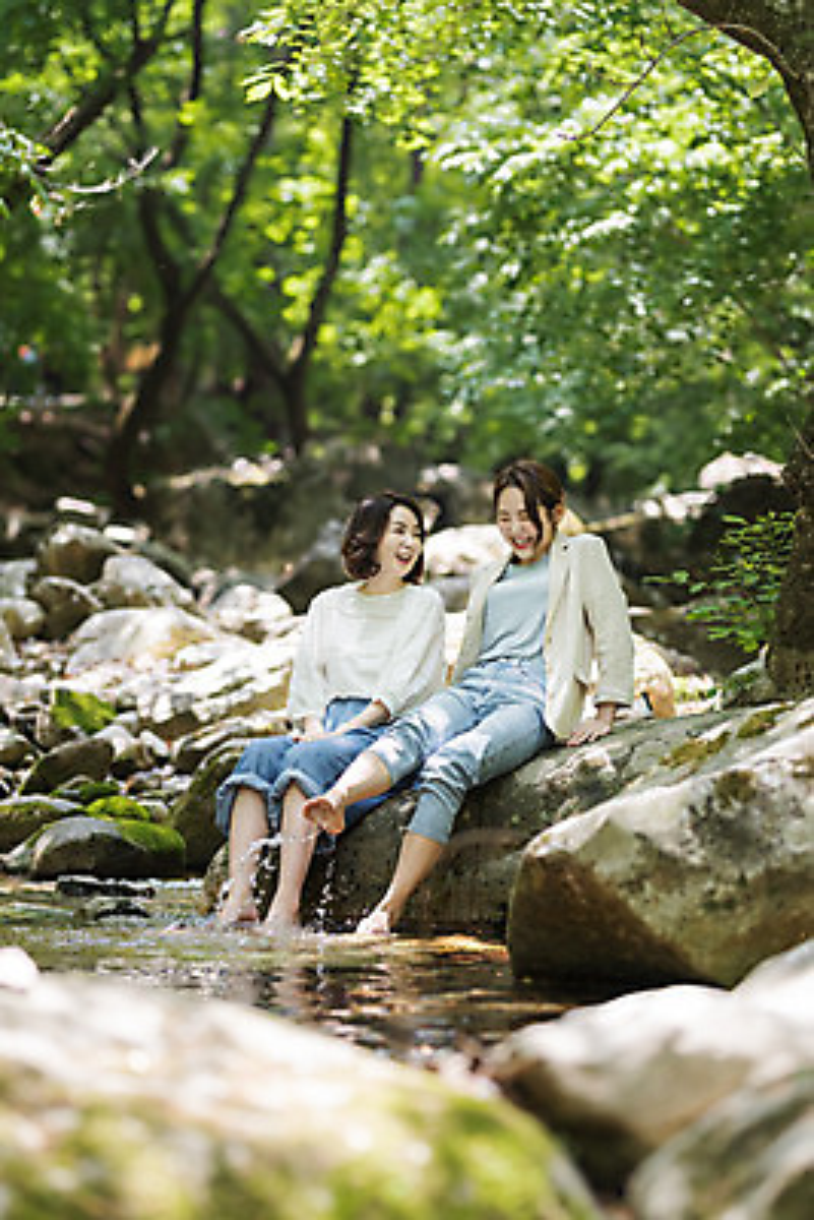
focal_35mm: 85
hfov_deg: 16.1
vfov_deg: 23.9
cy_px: 610
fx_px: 2880
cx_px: 407
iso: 320
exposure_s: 1/800
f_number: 2
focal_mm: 85
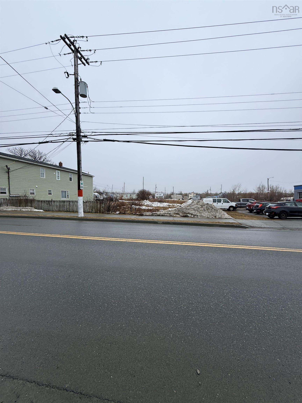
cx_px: 151
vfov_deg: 102.1
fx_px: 163
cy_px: 202
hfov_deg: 85.7
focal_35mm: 14
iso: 50
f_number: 2.2
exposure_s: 1/535
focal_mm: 2.22
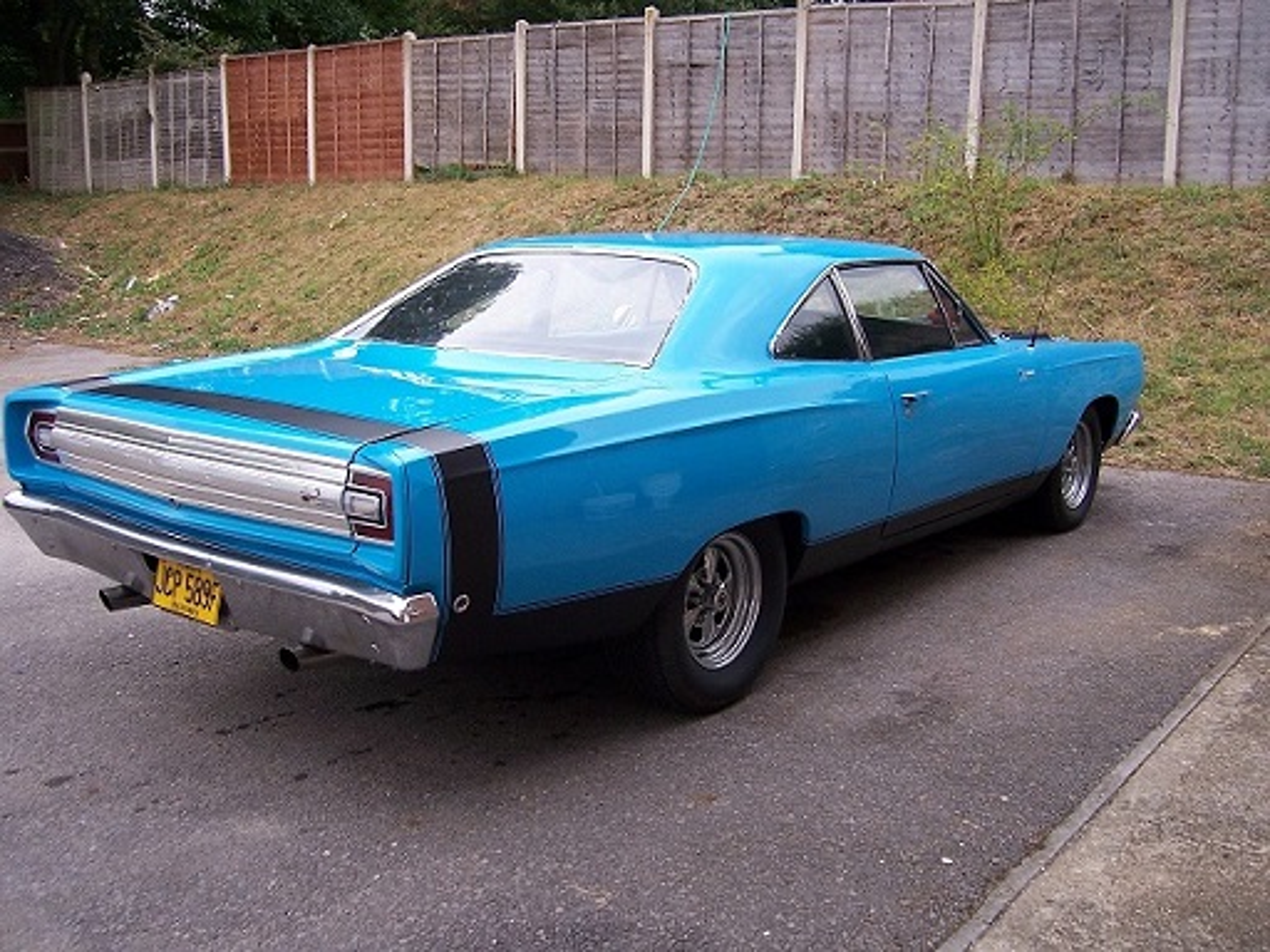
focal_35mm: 36
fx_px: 1321
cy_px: 476
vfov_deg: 39.7
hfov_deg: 51.4
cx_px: 635
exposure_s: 1/90
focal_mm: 6
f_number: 3
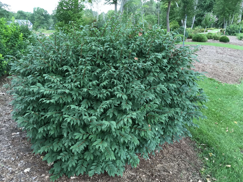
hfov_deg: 58.3
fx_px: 218
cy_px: 94
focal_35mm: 31
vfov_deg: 45.4
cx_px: 118
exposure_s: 1/30
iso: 64
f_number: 2.2
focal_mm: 4.15
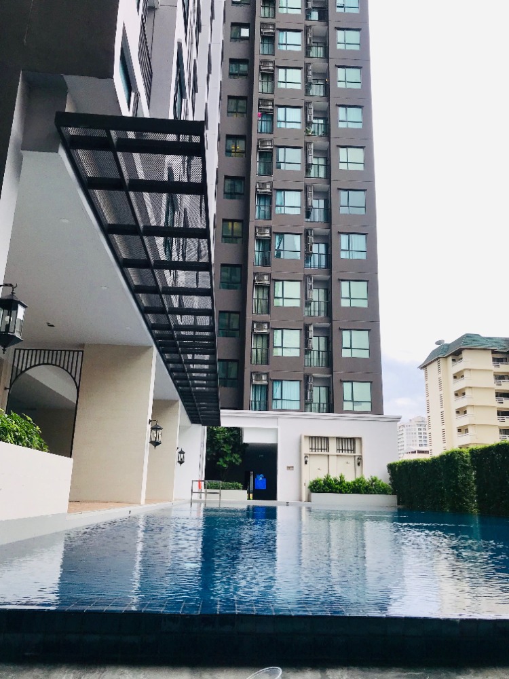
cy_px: 340
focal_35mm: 28
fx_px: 549
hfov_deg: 49.7
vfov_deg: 63.4
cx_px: 254
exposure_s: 1/1570
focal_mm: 3.99
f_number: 1.8
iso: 20
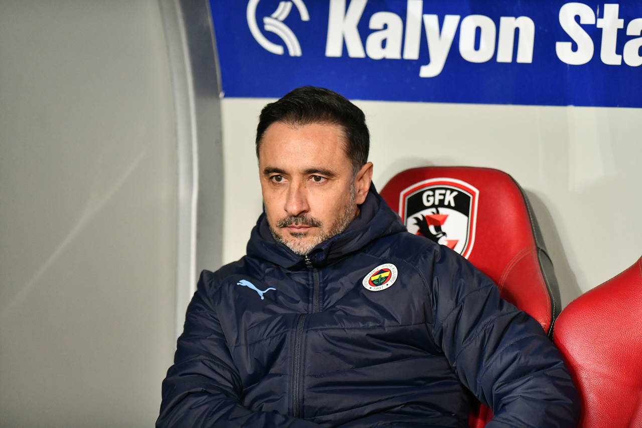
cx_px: 321
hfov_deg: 6.9
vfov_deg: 4.6
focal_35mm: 300
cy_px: 214
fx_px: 5349
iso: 2500
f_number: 2.8
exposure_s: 1/800
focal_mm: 300
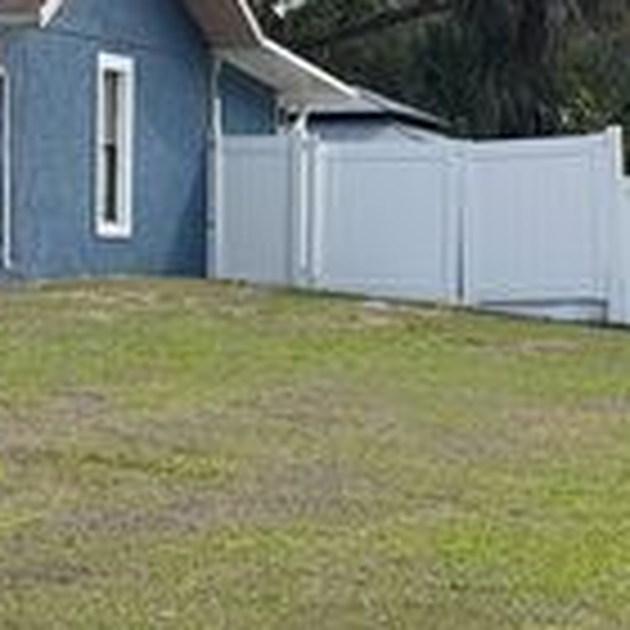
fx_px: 3130
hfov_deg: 10.8
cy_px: 187
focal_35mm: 152
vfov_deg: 11.5
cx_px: -454
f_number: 1.78
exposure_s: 1/2577
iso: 80
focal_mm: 6.76
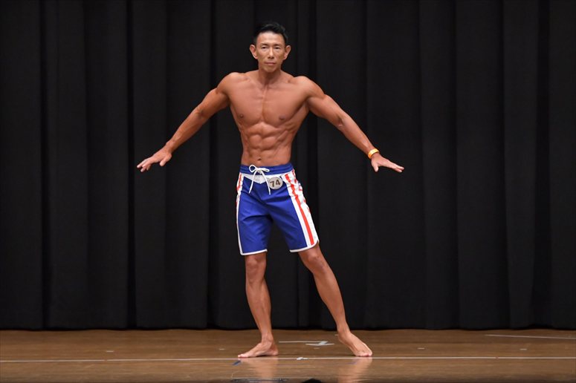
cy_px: 192
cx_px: 288
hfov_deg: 8.6
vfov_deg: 5.7
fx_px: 3838
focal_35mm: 240
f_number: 5.6
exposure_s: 1/400
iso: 6400
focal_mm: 160
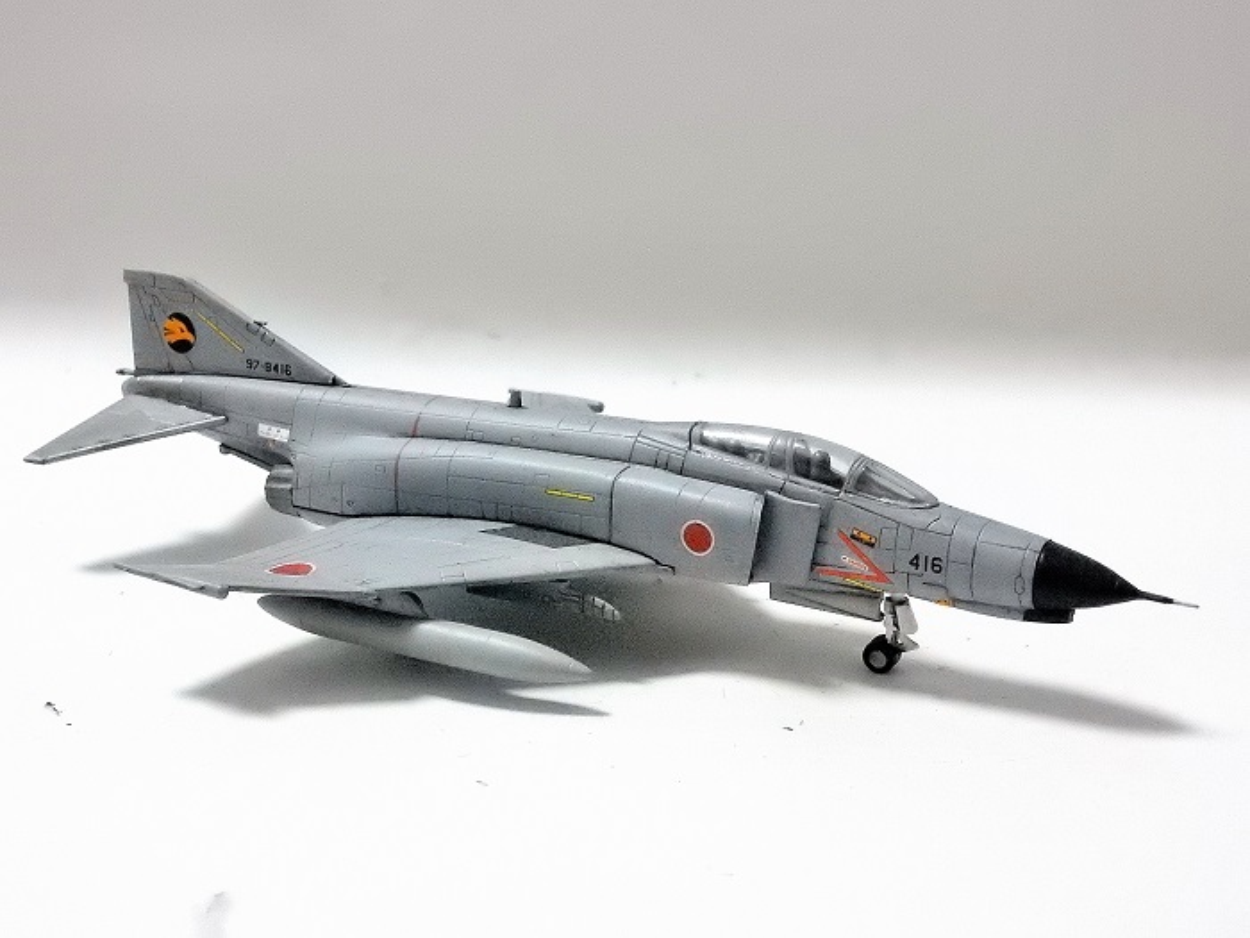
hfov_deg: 32.2
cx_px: 625
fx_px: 2167
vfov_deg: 24.4
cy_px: 469
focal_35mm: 60
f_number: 4.5
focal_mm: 10.7
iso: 3200
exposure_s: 1/60
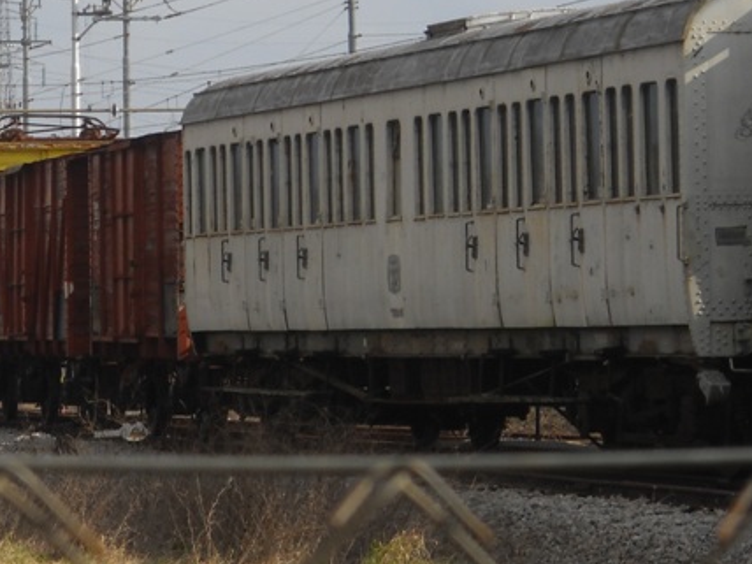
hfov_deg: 7.3
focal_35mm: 271
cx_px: 74
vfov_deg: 5.5
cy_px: 193
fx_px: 5887
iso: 64
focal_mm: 24.03
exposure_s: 1/228
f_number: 6.7
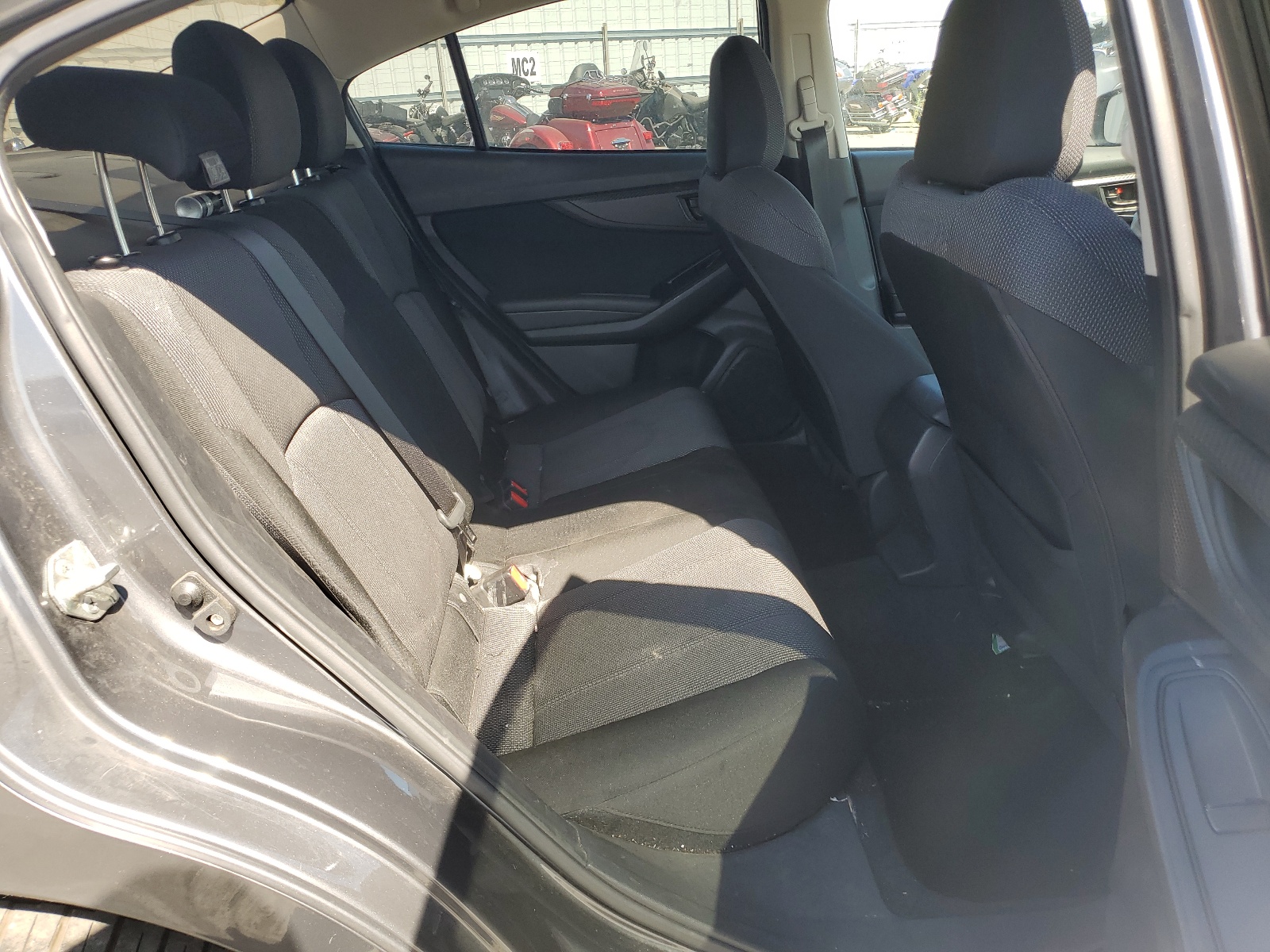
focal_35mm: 26
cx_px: 635
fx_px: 954
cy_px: 476
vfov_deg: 53.1
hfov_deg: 67.3
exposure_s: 1/400
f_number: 1.5
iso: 50
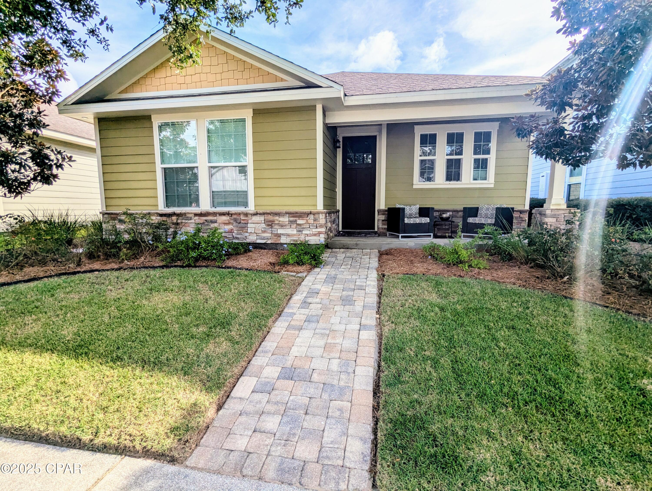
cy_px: 246
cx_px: 326
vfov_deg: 78.2
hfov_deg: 94.4
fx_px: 302
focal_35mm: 16
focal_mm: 2.35
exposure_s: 1/1550
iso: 45
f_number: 2.2
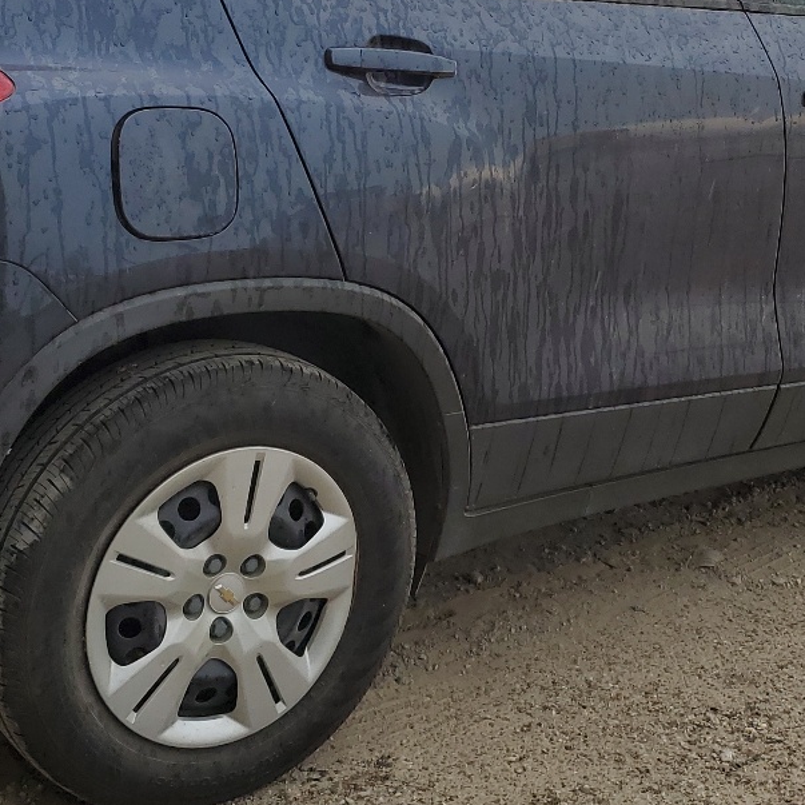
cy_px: 227
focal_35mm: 61
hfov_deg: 28.2
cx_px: 426
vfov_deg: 27.9
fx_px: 1605
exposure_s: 1/294
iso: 50
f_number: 1.5
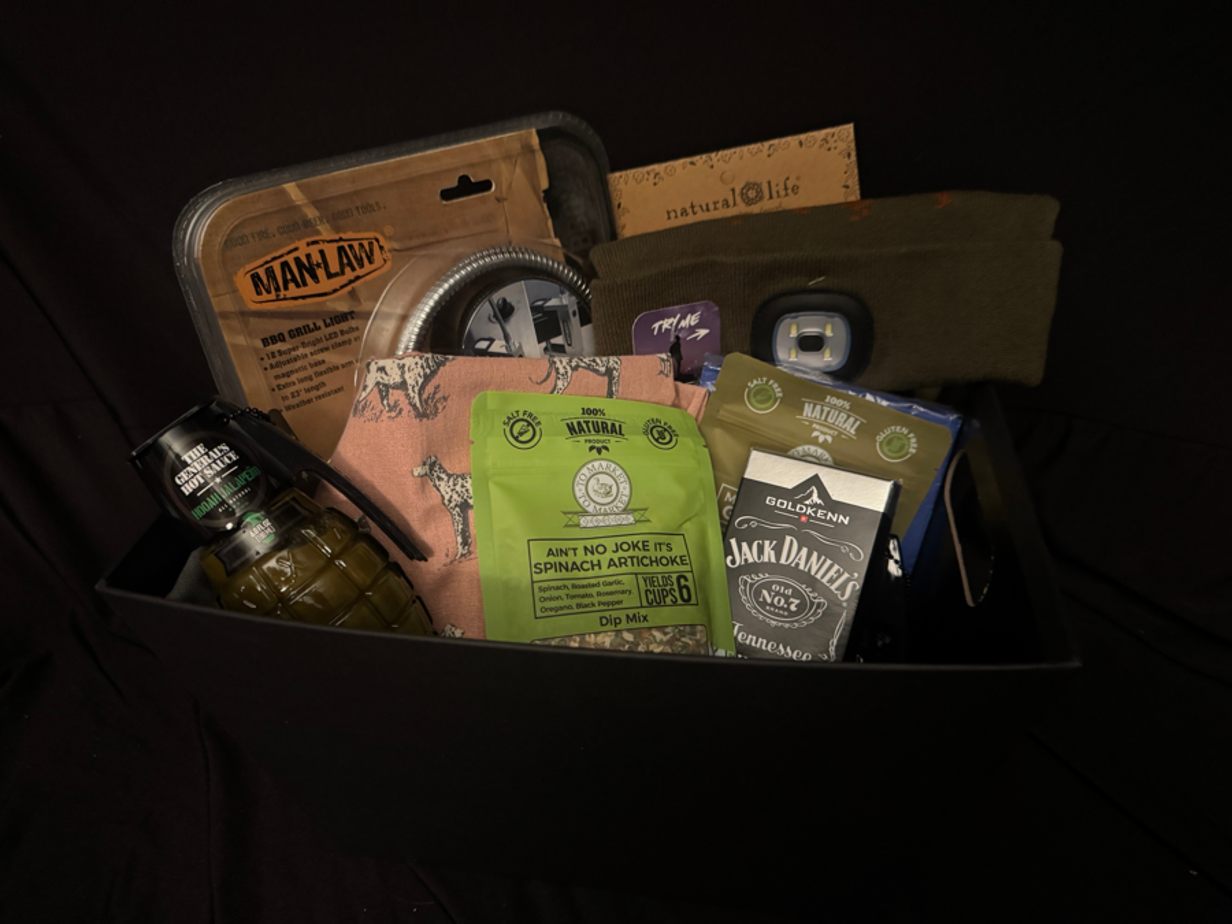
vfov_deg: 56.8
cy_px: 462
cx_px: 616
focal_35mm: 24
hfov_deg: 71.6
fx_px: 854
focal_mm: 6.76
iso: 1250
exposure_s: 1/30
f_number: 1.78
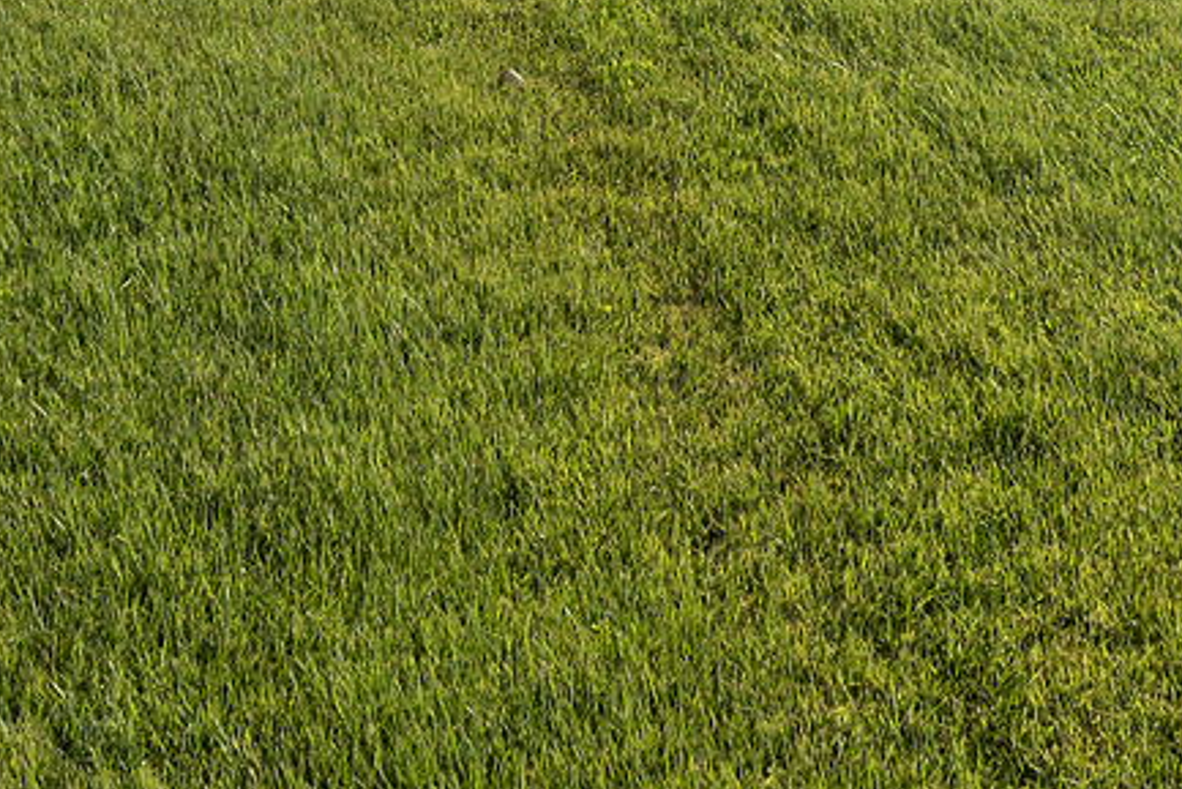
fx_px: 2332
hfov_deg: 28.3
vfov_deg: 15.0
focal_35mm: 71
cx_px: 437
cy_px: -865
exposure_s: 1/500
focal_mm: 16
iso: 100
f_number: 8
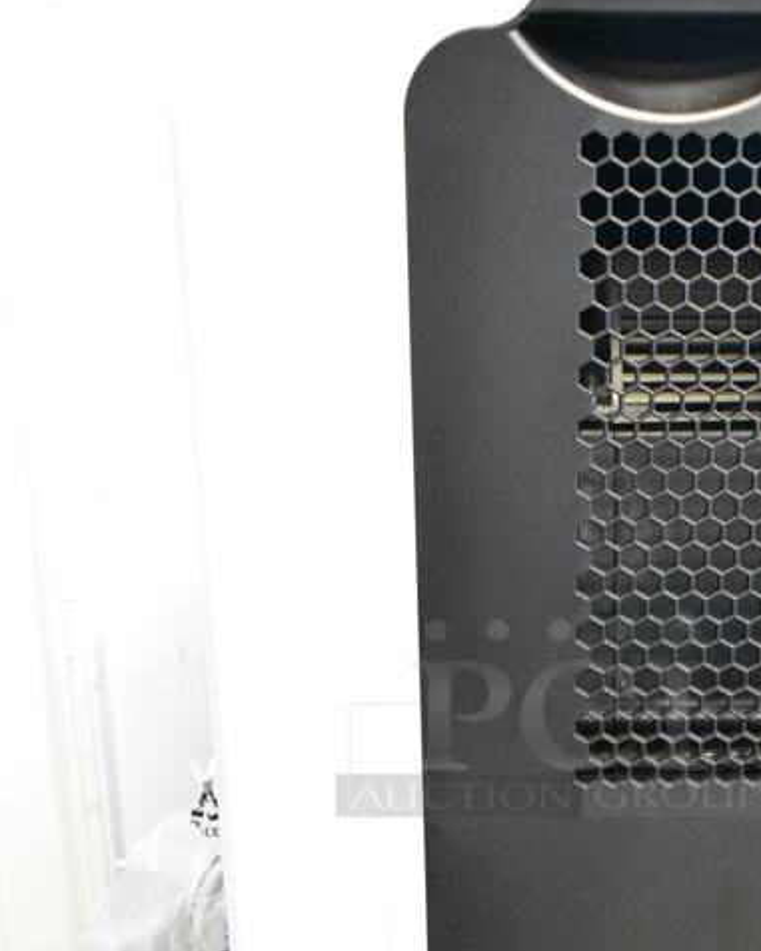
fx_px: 1520
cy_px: 712
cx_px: 559
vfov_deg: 34.0
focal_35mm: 54
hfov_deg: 27.8
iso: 6400
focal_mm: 20
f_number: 4.5
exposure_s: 1/80
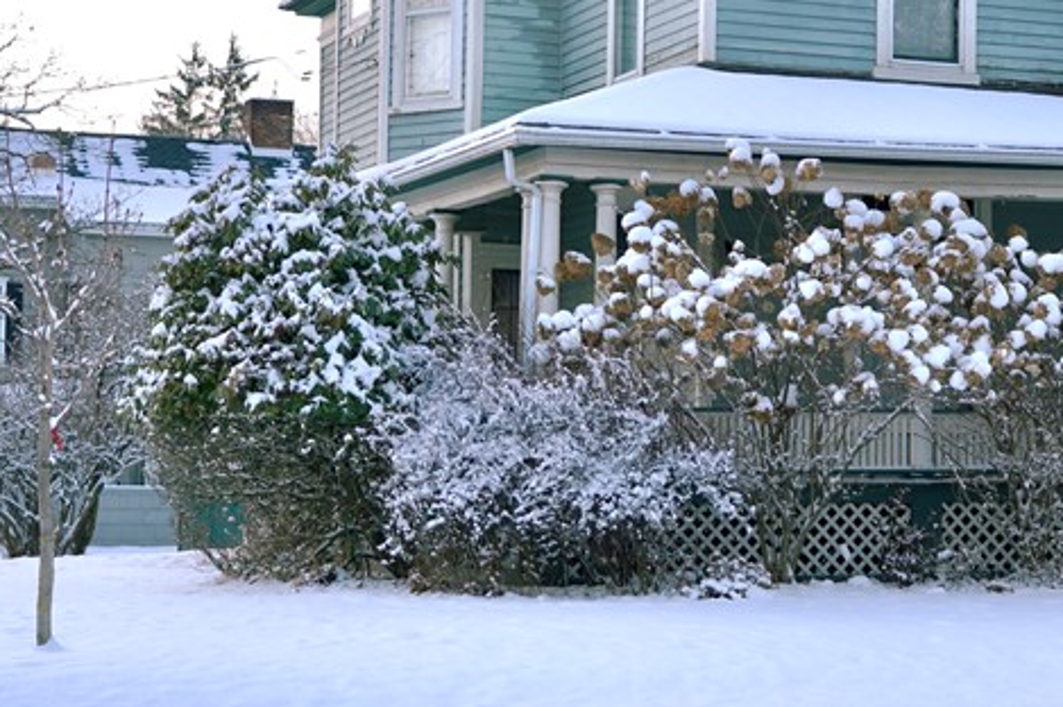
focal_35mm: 95
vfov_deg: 14.4
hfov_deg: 21.2
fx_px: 2803
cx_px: 843
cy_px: 310
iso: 100
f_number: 4.5
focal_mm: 41
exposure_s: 1/60
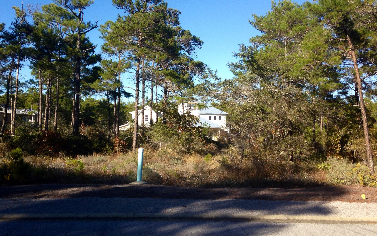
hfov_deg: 54.0
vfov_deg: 35.3
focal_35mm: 36
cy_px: 114
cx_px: 188
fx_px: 370
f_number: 2.4
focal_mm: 4.12
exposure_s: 1/951
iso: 64
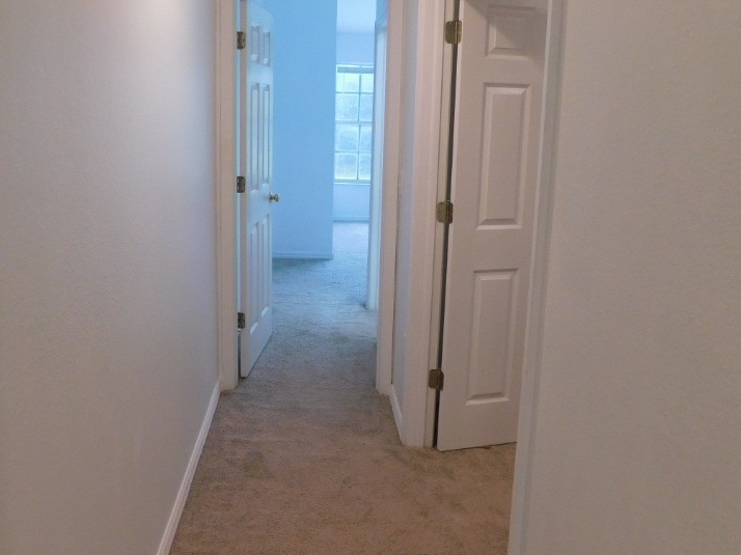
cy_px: 224
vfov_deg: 42.7
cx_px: 311
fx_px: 706
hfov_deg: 55.1
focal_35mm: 33
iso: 220
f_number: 3
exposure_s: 1/30
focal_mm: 4
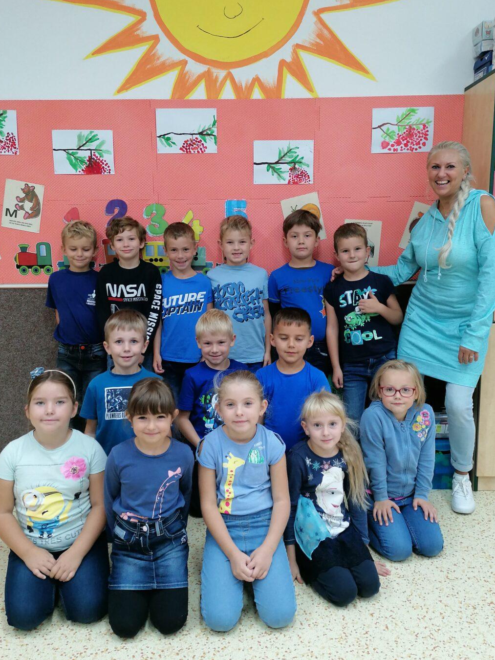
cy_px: 311
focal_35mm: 32
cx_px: 242
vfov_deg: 56.8
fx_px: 610
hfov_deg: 44.2
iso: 200
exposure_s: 1/33.3
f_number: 1.8
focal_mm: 4.75
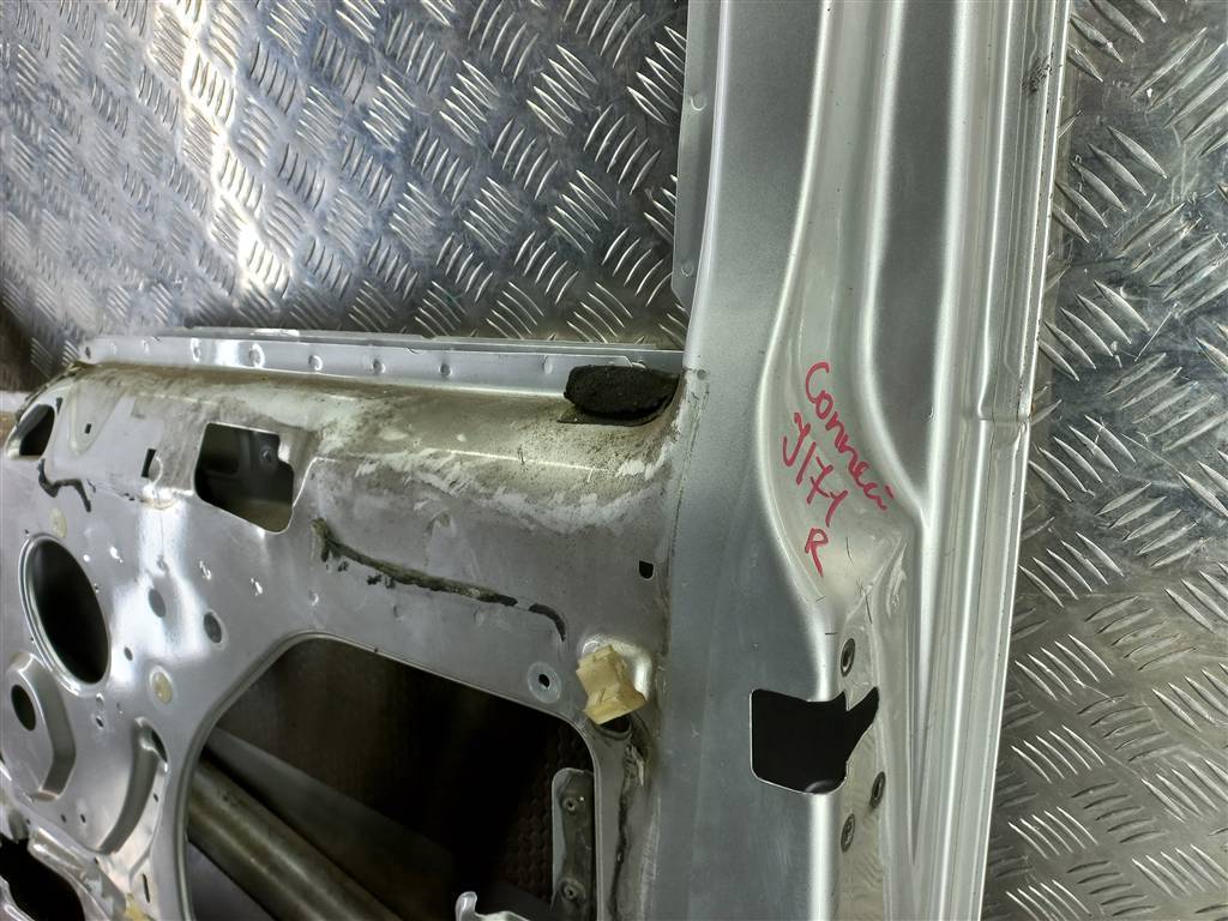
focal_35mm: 25
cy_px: 460
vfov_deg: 54.9
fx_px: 887
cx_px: 614
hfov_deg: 69.4
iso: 50
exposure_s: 1/50
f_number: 1.8
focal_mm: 4.6
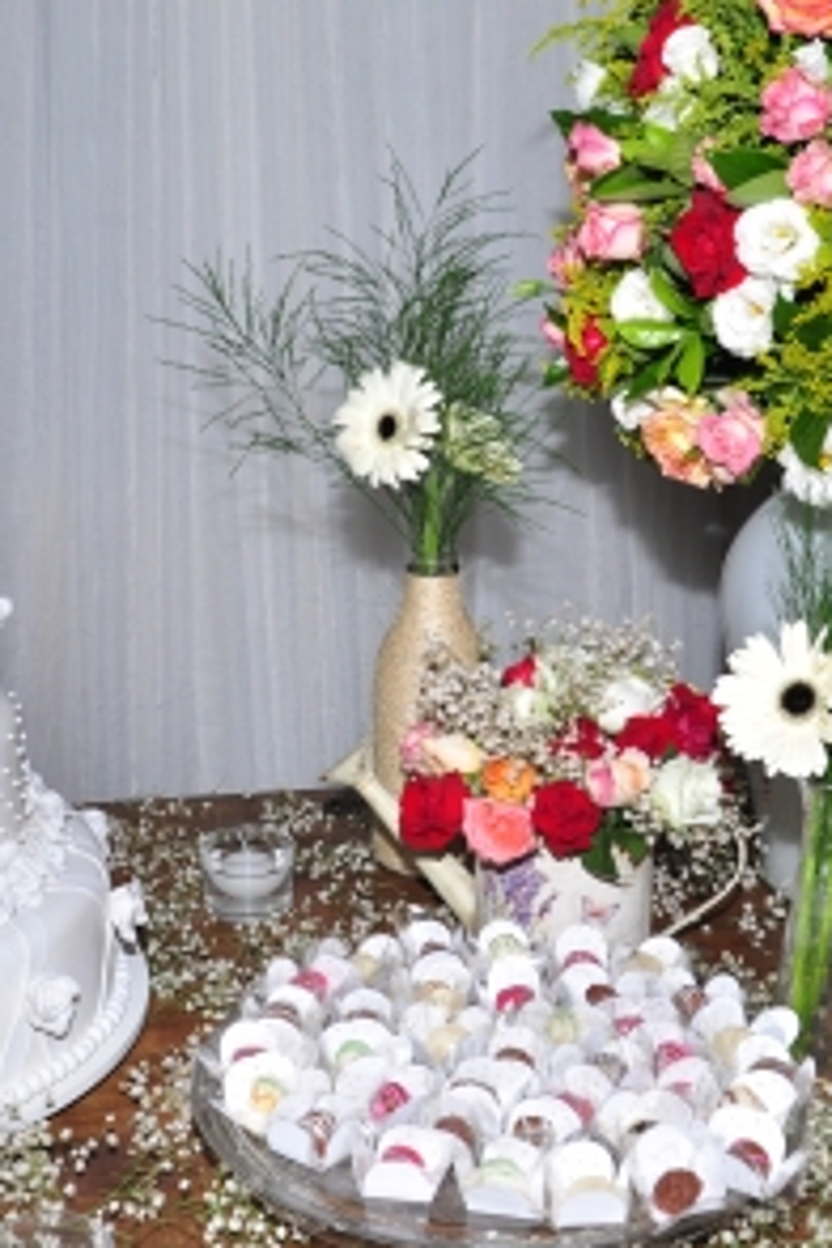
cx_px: 395
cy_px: 560
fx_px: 2080
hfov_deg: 22.6
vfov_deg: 33.4
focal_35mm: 60
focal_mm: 22
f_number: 6.7
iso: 400
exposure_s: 1/90
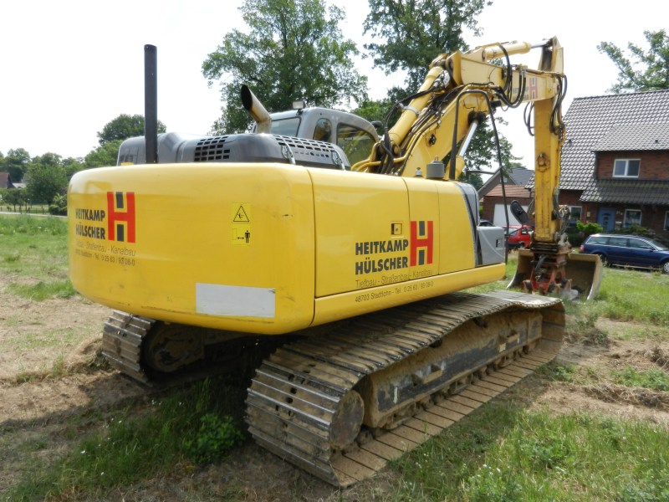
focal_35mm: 25
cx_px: 334
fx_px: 483
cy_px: 251
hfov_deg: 69.4
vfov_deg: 54.9
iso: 160
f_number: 3.5
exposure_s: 1/1250
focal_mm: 4.5
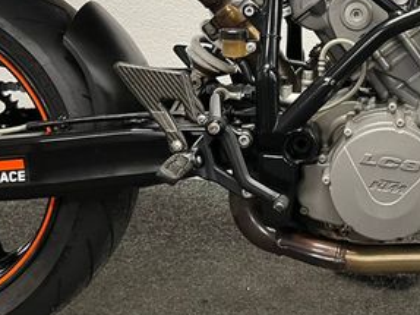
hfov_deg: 31.5
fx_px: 703
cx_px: 388
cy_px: 29
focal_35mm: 58
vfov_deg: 24.5
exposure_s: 1/50
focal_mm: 5.1
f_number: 1.6
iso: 200
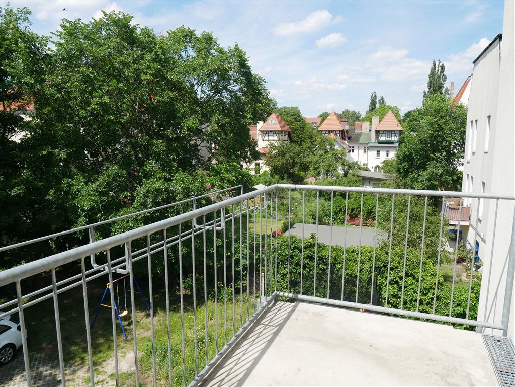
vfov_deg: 56.9
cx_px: 258
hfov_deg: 71.6
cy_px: 194
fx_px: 357
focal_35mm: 24
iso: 200
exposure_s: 1/500
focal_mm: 12
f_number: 7.1
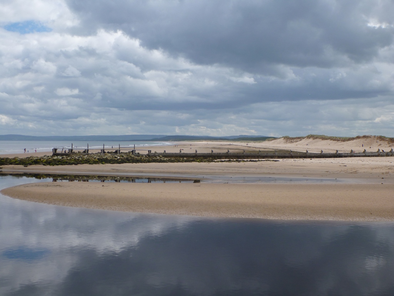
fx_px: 535
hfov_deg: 40.4
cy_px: 148
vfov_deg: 30.9
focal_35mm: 47
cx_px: 197
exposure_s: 1/640
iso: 100
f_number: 4.5
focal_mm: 8.4
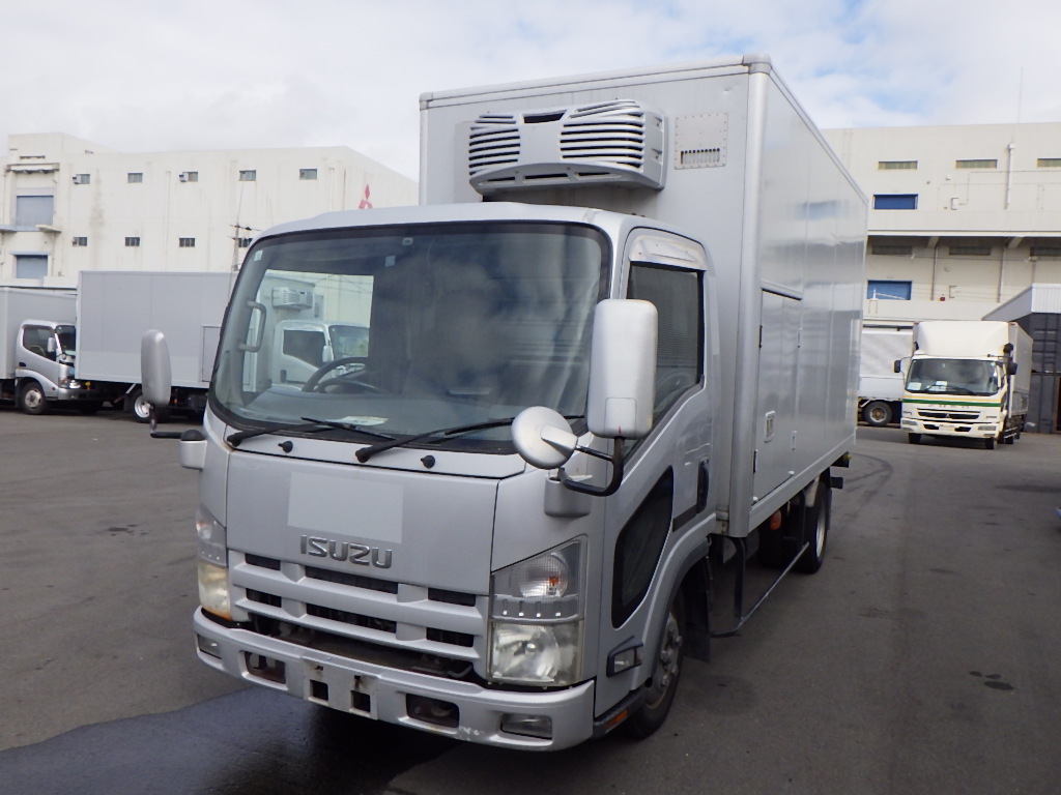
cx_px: 530
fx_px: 858
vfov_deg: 49.7
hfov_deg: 63.4
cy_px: 398
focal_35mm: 28
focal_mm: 5
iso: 250
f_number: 4.2
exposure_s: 1/1250
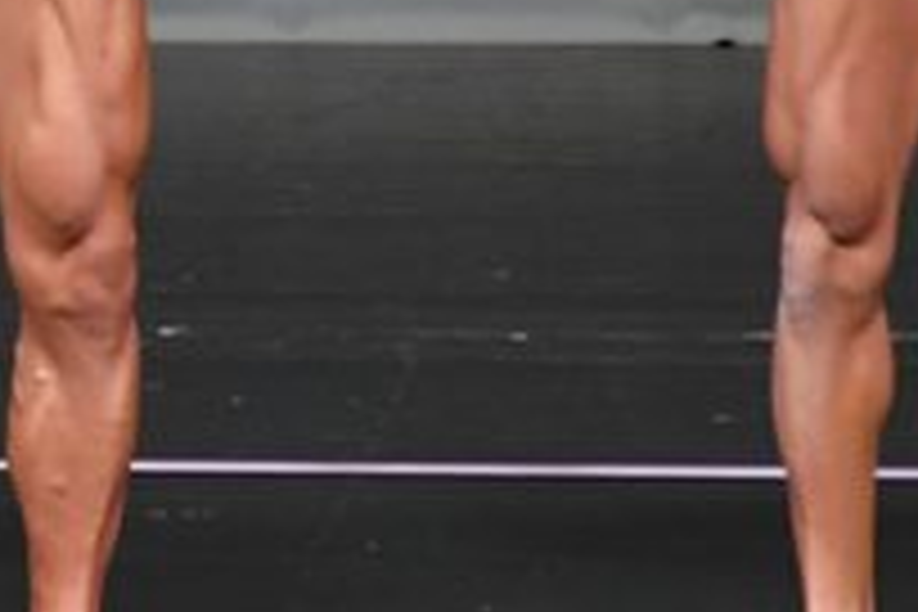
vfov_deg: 1.1
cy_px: -207
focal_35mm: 1196
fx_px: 30496
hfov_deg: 1.7
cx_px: -538
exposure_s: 1/400
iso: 4000
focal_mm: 210
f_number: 5.6
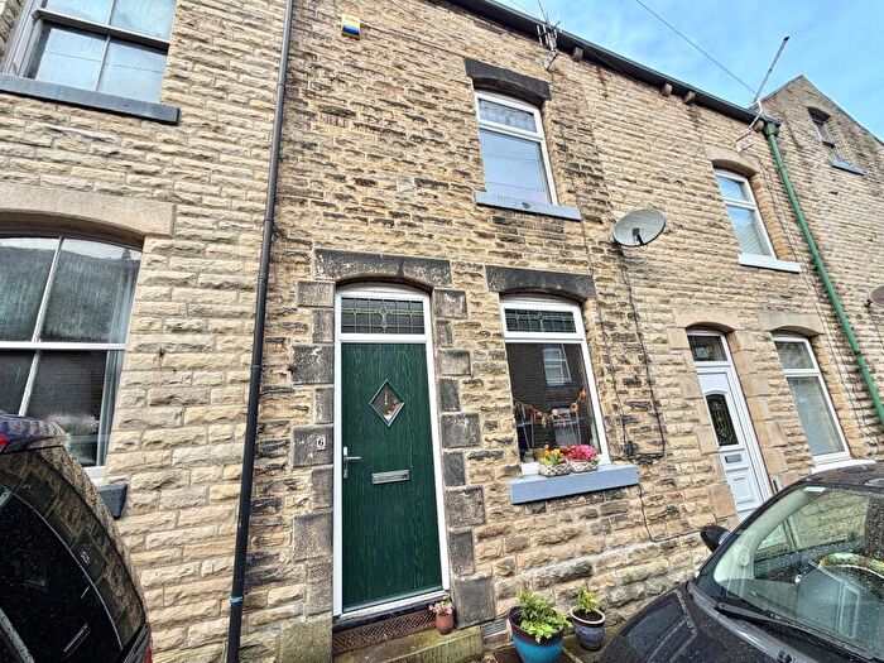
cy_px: 332
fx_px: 358
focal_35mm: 14
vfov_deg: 85.7
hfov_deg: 102.1
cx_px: 442
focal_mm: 2.22
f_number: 2.2
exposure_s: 1/205
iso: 40
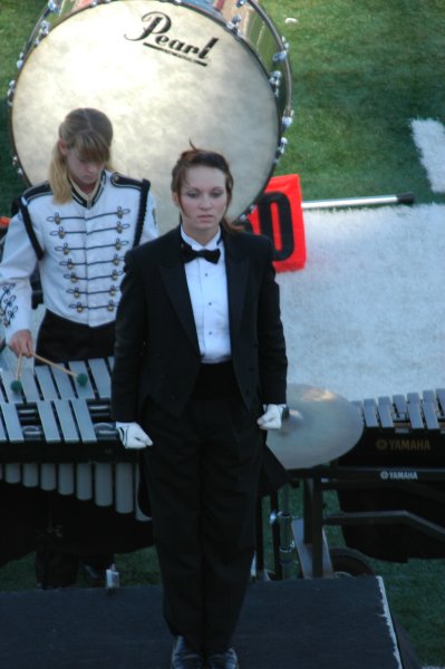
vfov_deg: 3.4
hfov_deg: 2.3
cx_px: 222
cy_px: 334
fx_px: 11143
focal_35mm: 600
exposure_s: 1/200
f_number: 5.6
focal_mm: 400
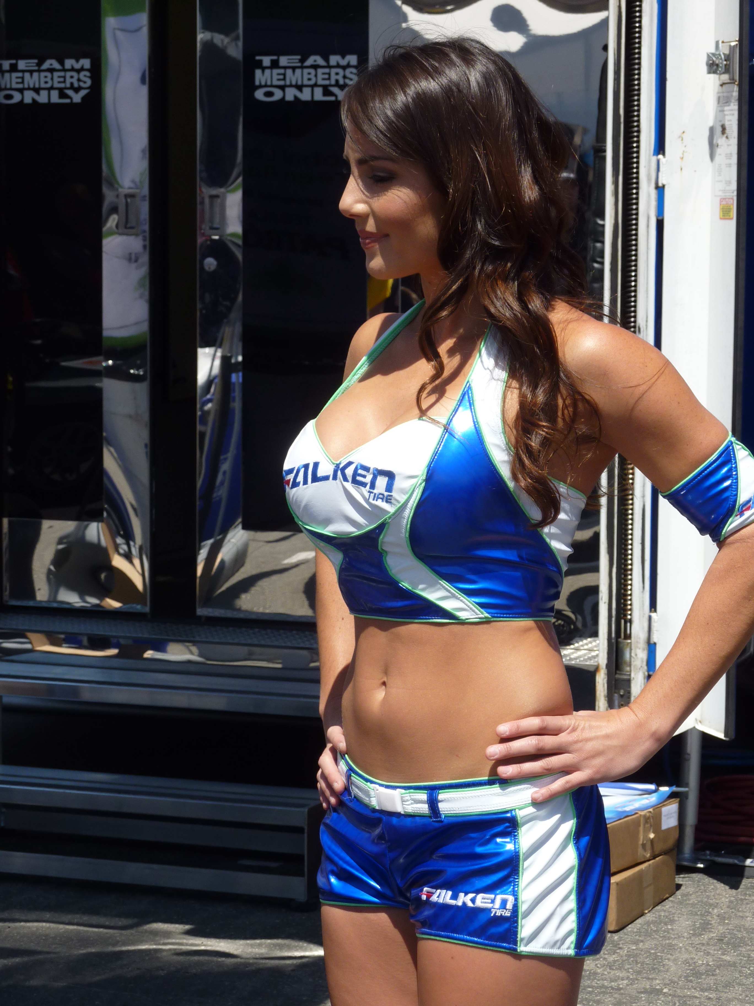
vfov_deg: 18.9
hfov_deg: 14.2
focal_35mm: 104
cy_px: 503
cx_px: 377
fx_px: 3020
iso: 80
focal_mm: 17
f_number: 5
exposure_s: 1/500
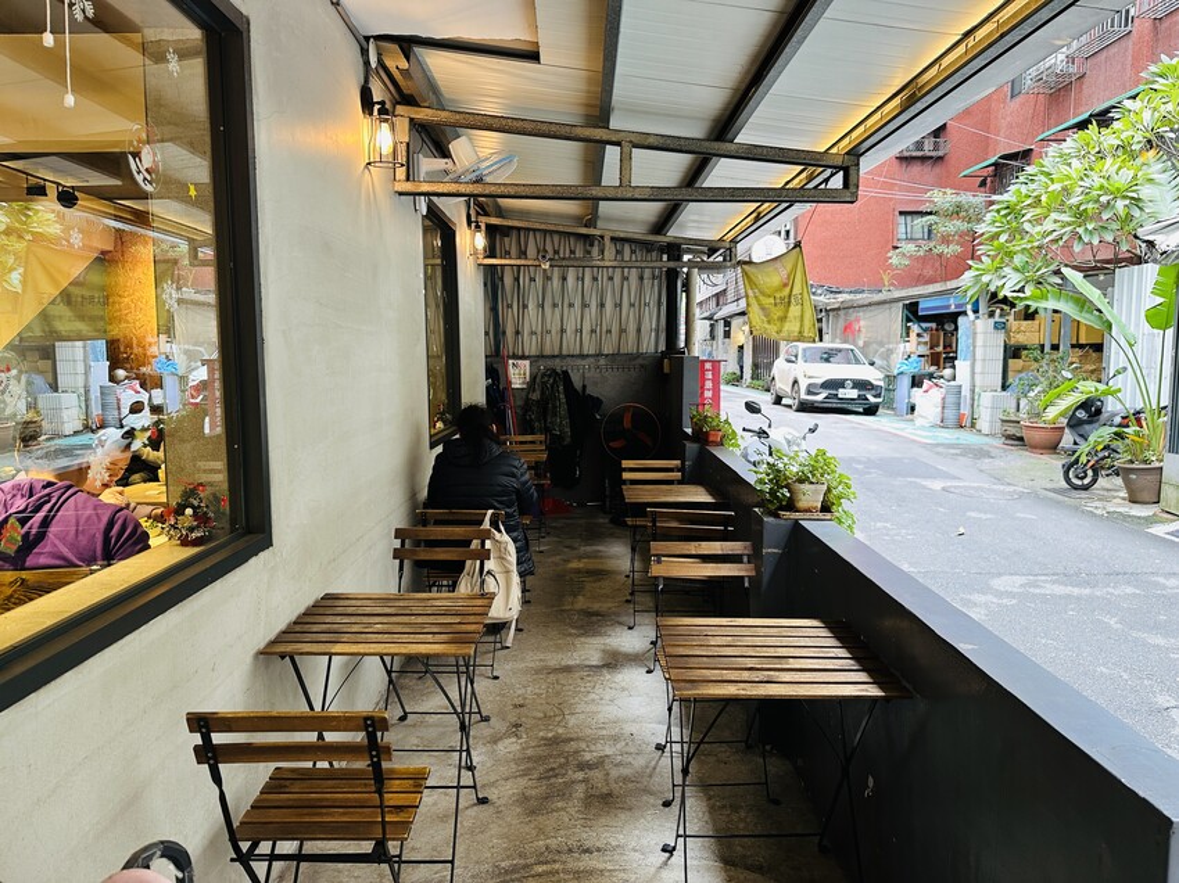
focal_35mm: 24
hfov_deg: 71.6
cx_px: 590
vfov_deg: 56.8
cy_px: 442
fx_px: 817
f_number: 1.78
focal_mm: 6.86
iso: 125
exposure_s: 1/60
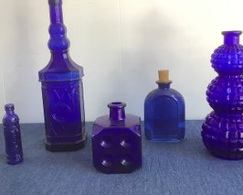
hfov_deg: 46.7
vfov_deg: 38.2
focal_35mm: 39
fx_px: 281
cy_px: 83
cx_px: 136
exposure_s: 1/60
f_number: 2.4
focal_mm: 3.3
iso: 64
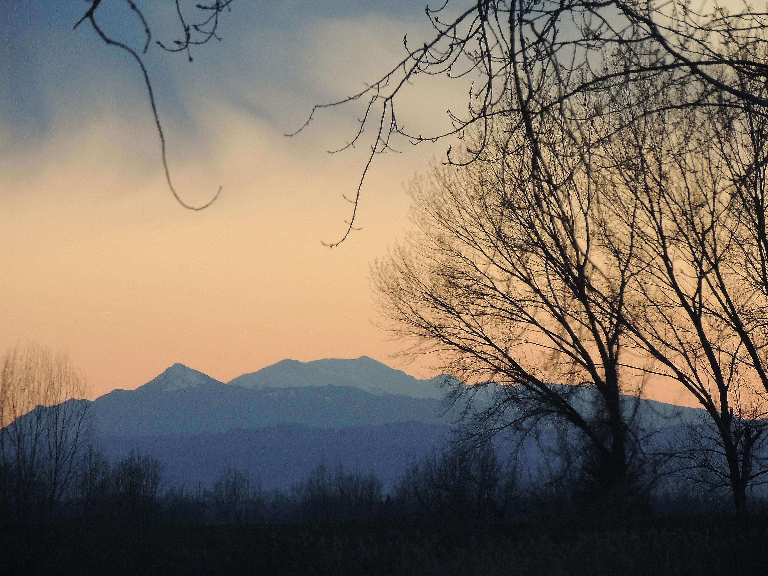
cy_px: 288
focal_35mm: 400
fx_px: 8875
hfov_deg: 5.0
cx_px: 384
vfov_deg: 3.7
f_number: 4.8
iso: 400
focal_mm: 71.3
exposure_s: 1/60
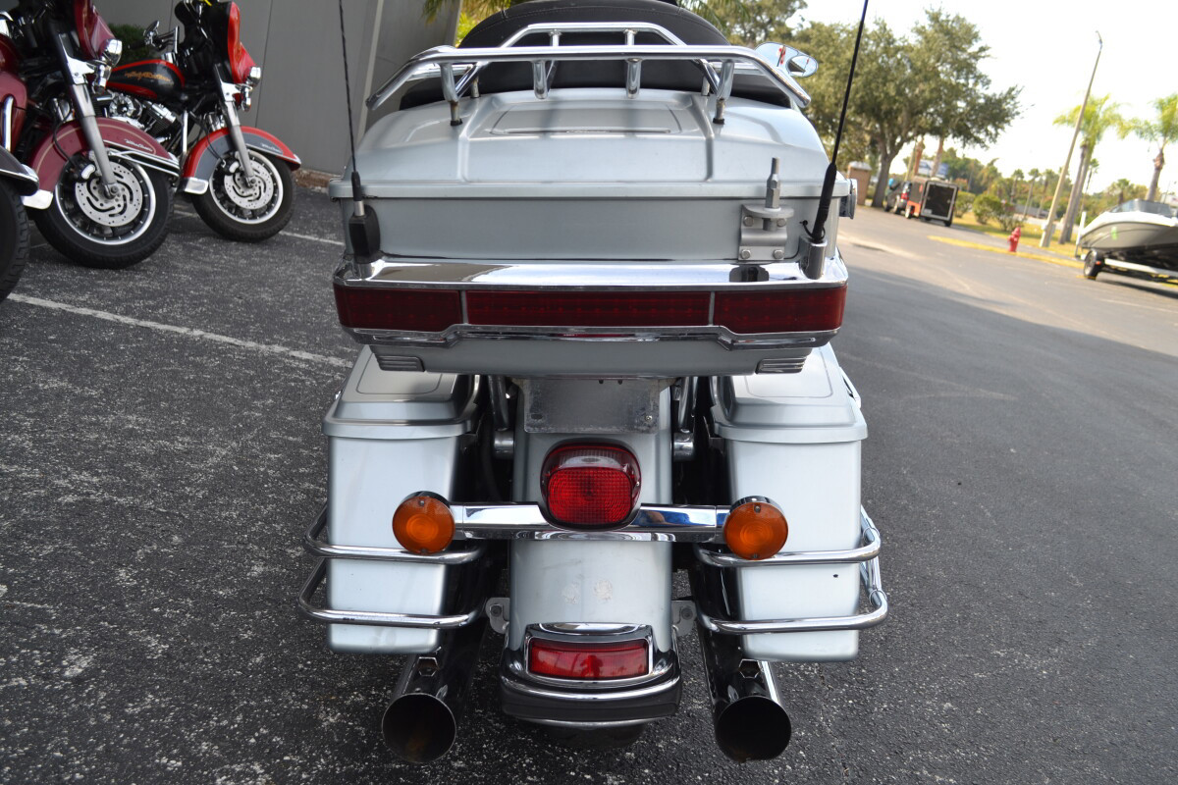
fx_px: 1080
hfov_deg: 57.2
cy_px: 392
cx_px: 589
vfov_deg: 40.0
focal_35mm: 33
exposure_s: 1/125
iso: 100
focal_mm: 22
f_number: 5.6
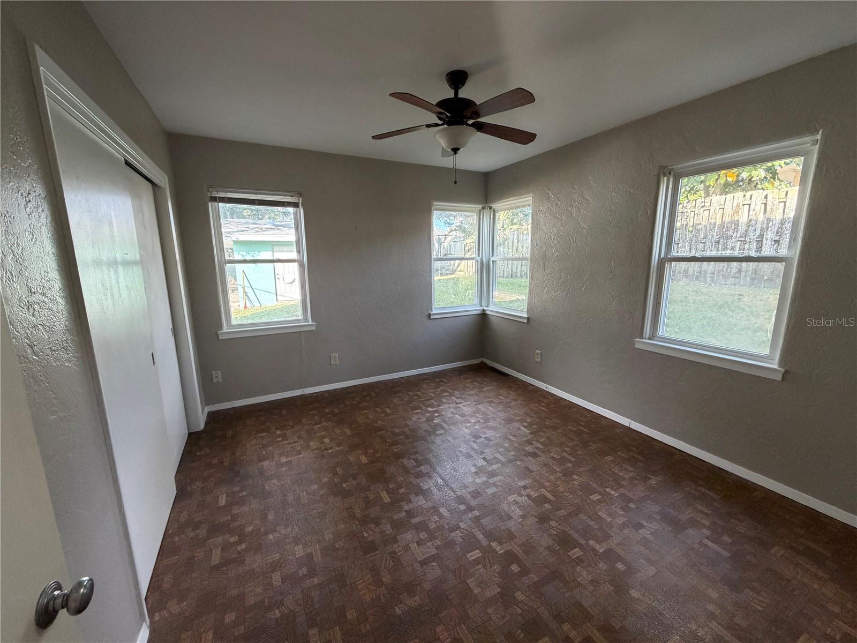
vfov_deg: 85.7
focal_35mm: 14
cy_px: 322
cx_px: 428
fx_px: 347
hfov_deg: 102.1
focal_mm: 2.22
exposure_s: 1/112
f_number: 2.2
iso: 320
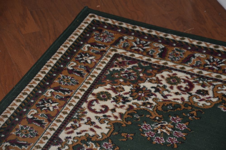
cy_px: 75
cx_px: 113
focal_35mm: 135
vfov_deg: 10.1
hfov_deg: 15.2
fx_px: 846
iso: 200
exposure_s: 1/60
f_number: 5.6
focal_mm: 90
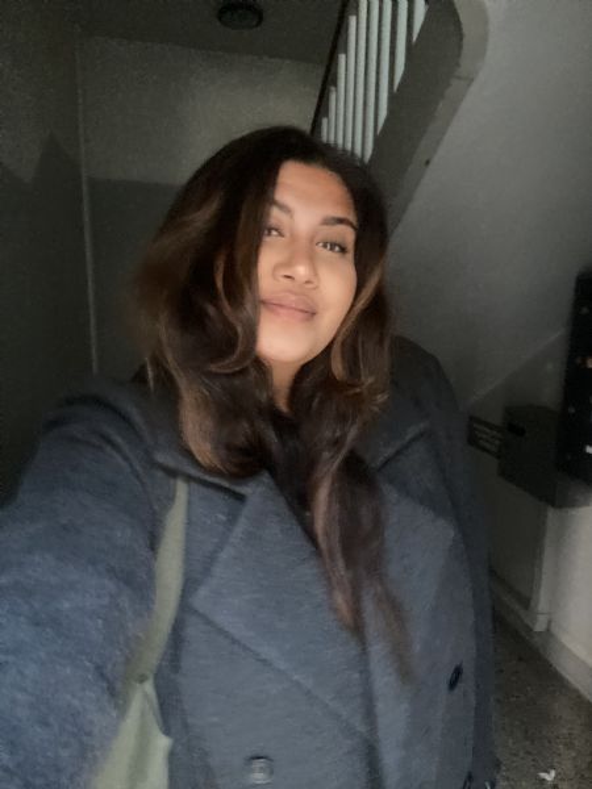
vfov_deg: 73.9
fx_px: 524
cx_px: 296
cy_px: 394
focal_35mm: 23
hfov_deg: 58.9
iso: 800
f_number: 2.2
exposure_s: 1/15
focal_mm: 2.71
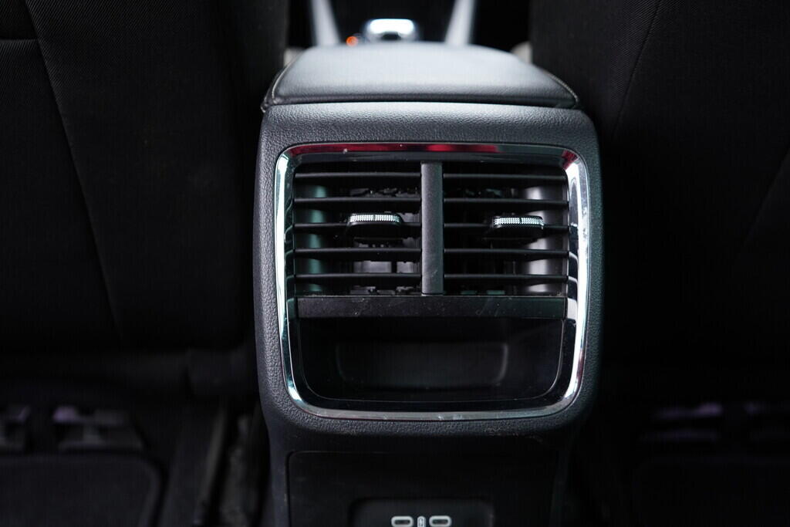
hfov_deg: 53.1
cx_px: 395
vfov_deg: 36.9
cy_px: 264
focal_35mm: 36
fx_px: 790
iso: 640
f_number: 2.8
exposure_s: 1/40
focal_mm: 24
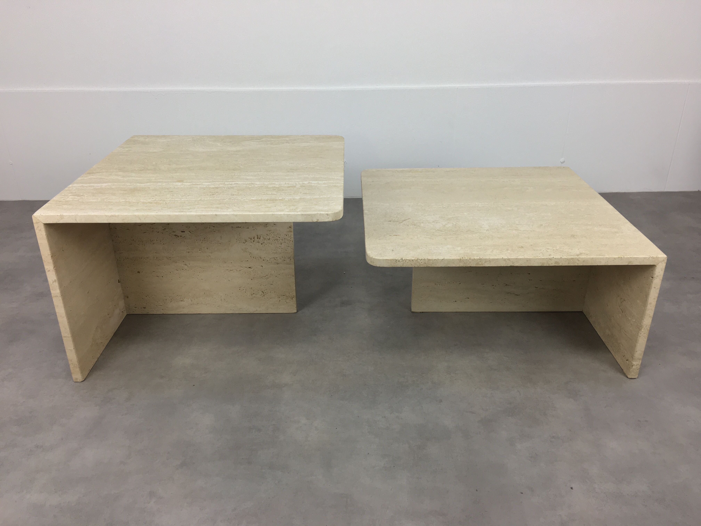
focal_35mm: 29
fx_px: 587
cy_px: 263
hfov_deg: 61.7
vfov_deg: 48.2
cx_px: 350
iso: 40
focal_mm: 4.15
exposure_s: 1/33
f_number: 2.2
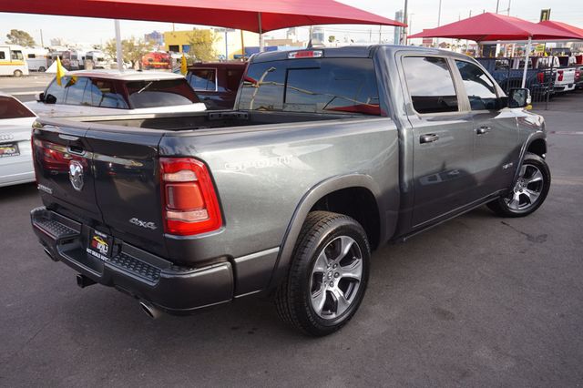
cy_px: 194
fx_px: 486
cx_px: 292
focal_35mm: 30
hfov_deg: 62.0
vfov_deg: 43.6
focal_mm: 20
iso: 100
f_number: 5.6
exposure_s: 1/80
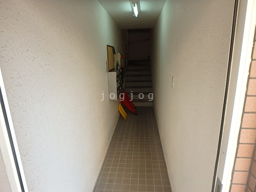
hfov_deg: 79.0
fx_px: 155
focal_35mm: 21
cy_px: 96
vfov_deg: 63.4
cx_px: 128
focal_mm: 3.7
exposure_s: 1/60
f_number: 3.5
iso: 200
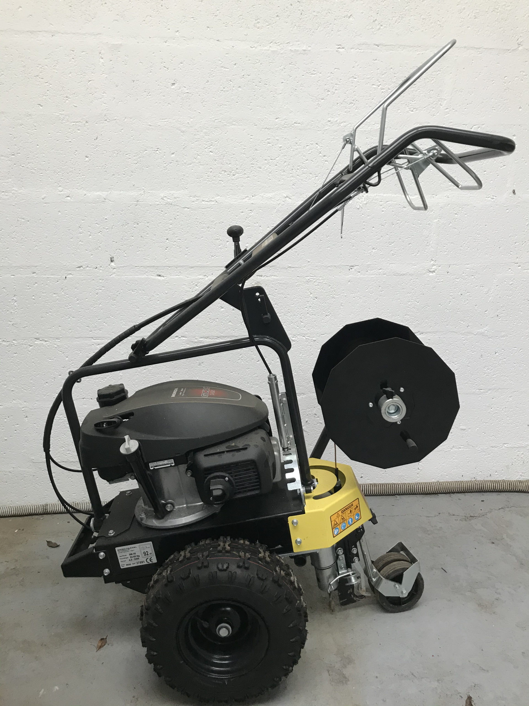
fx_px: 571
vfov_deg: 63.4
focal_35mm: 28
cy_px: 353
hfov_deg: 49.7
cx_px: 264
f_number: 1.8
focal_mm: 3.99
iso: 40
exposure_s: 1/20
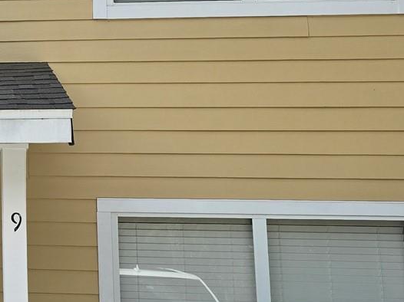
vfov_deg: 21.0
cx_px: -123
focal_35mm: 70
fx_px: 817
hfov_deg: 24.3
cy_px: 146
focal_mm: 6.3
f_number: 1.7
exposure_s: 1/452
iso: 12
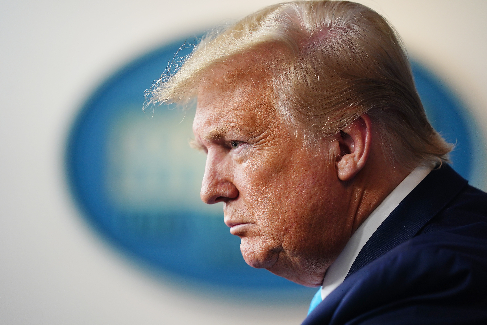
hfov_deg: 10.3
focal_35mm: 200
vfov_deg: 6.9
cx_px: 244
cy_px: 162
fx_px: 2705
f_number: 2.8
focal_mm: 200
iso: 800
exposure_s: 1/320
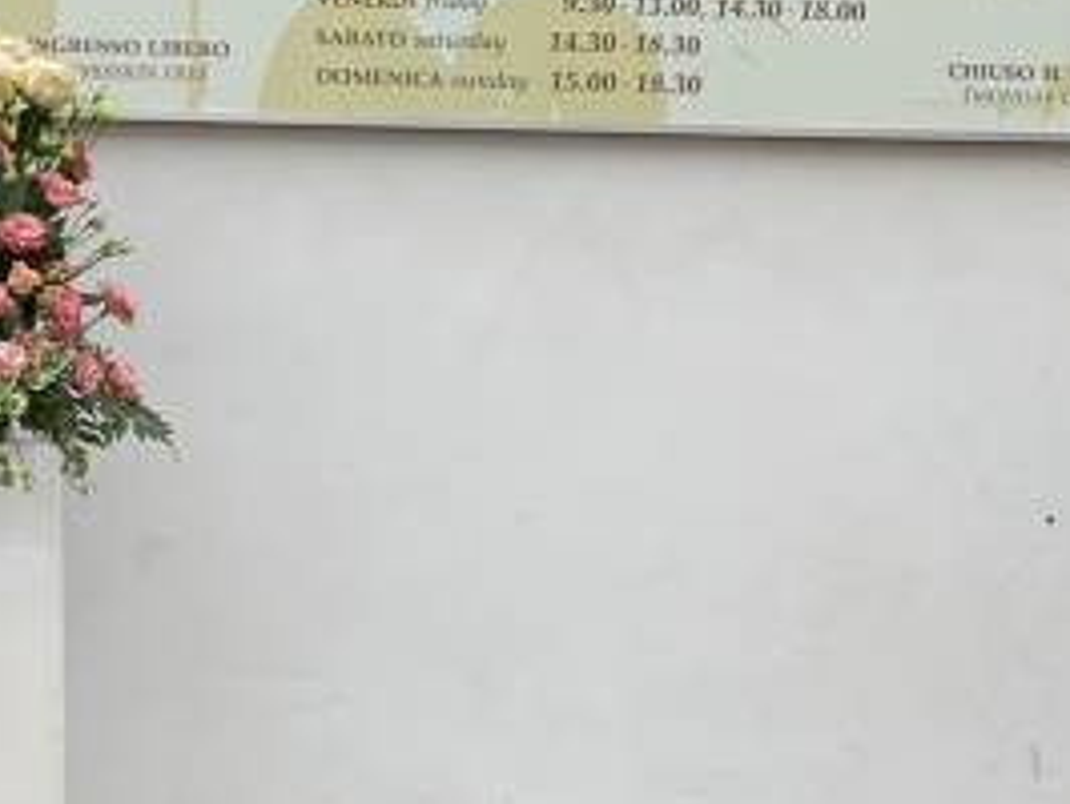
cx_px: -676
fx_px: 3094
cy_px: 141
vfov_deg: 14.7
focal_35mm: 100
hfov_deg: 17.1
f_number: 1.8
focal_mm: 4.25
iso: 25
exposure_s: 1/293
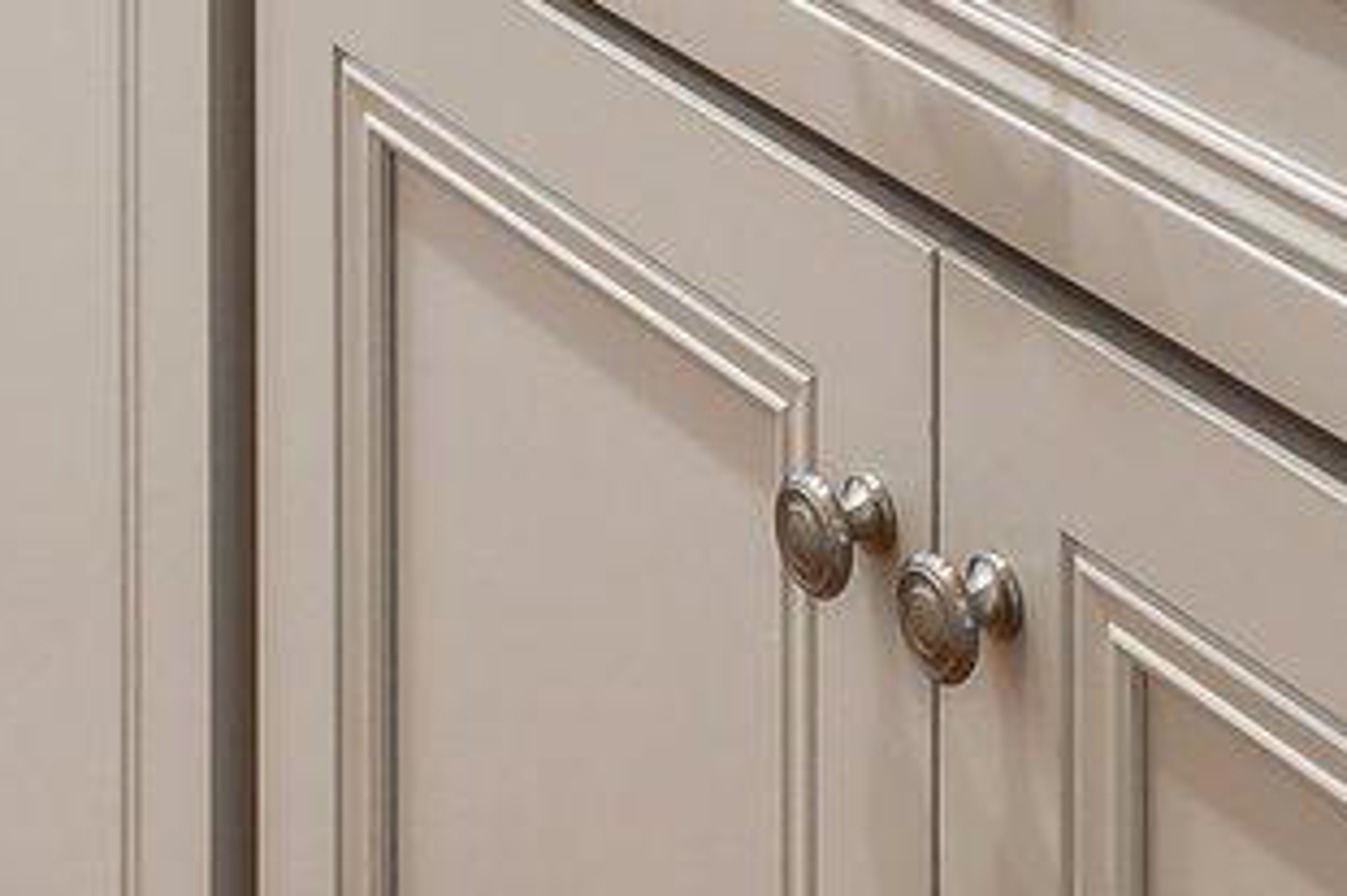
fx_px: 4188
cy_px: -1690
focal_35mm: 112
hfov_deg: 18.2
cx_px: 1022
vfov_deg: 9.7
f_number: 9
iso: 250
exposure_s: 1/4
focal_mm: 11.6
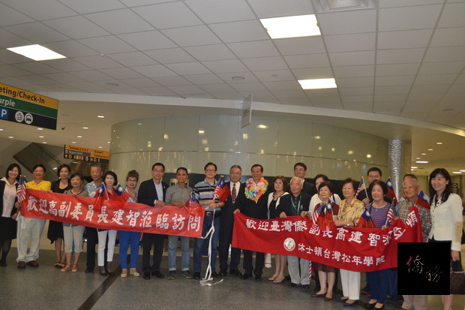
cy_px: 155
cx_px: 232
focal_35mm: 30
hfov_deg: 61.9
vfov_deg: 43.6
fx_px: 387
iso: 720
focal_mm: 20
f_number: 3.8
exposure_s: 1/60
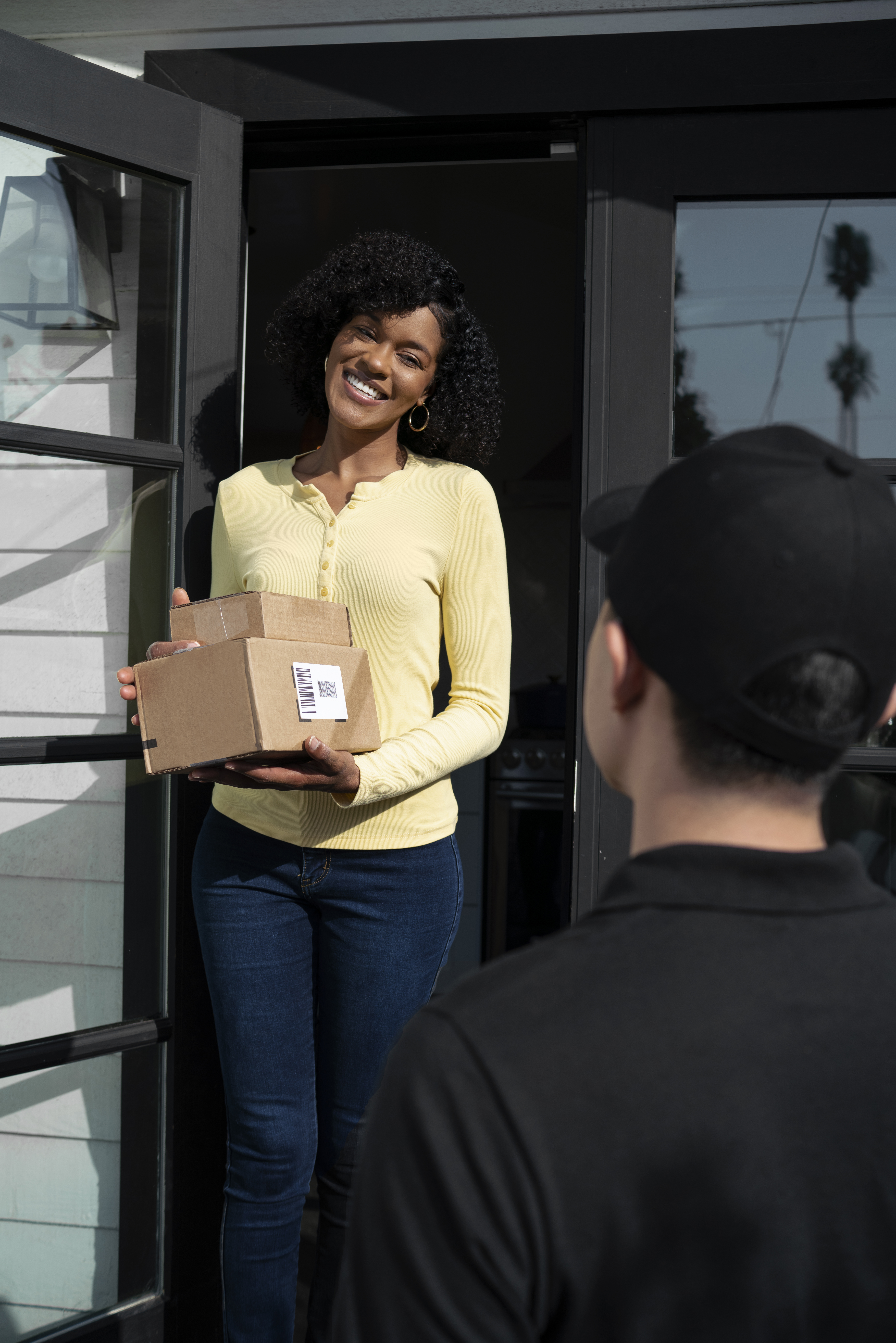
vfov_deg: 54.4
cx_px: 448
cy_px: 672
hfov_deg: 37.9
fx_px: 1306
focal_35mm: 35
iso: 64
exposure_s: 1/800
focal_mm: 35
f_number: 3.5
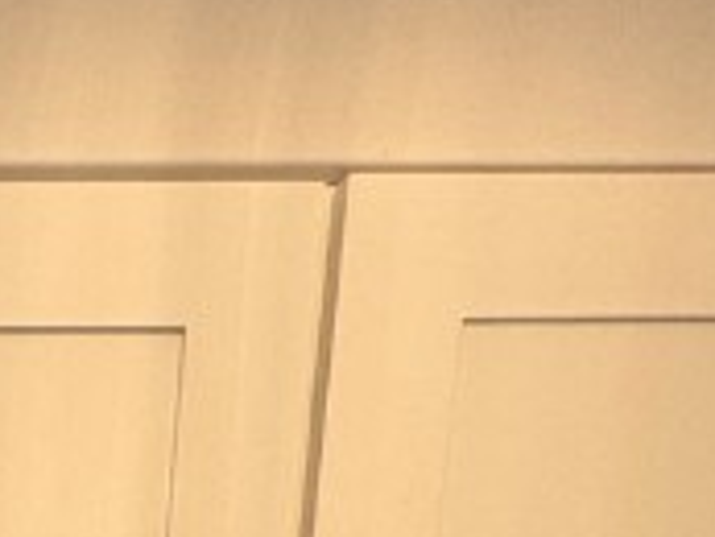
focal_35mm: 83
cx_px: -450
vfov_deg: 12.3
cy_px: 1425
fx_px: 1716
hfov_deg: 19.5
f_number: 2.2
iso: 100
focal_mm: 2.22
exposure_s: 1/99
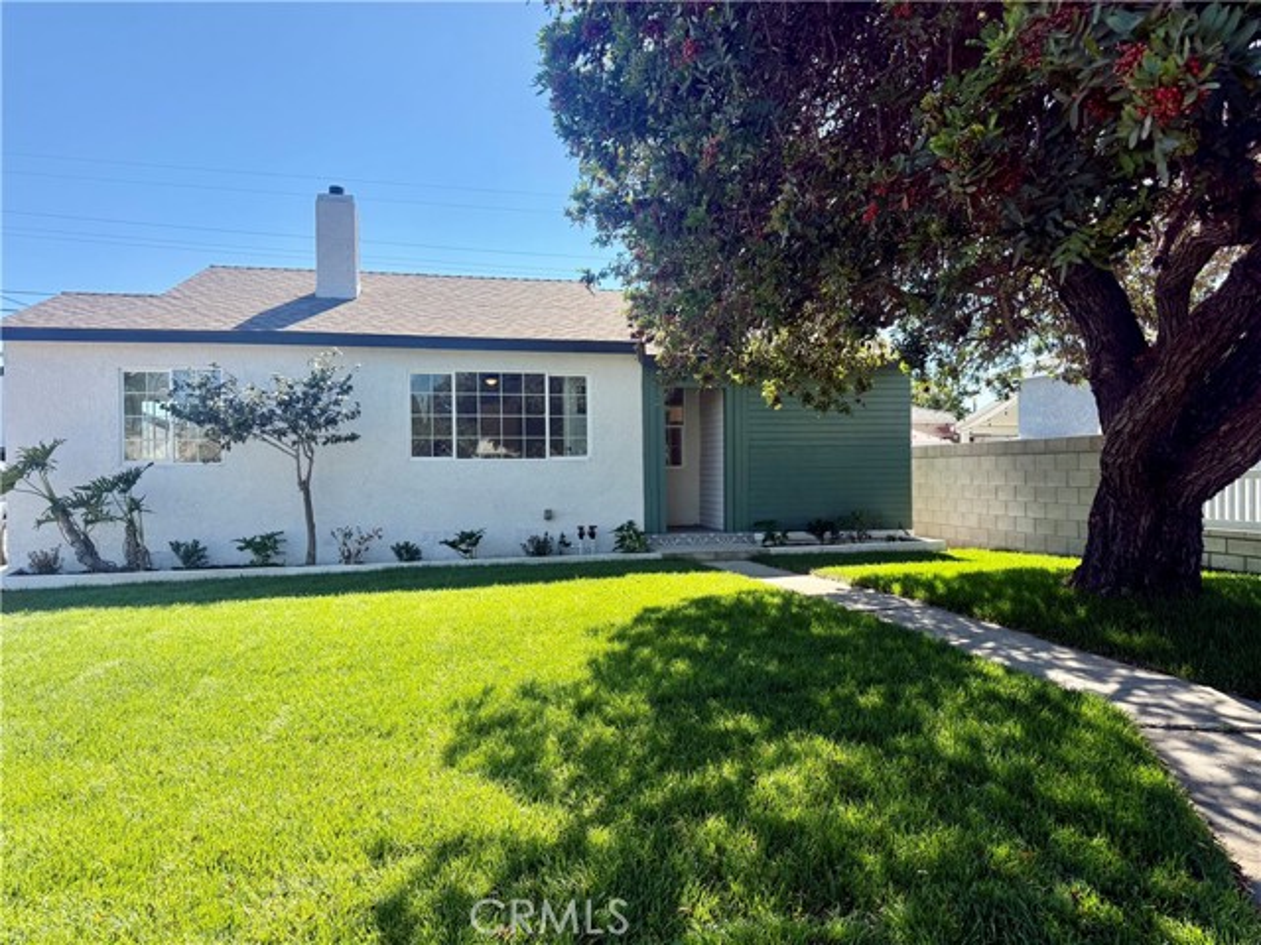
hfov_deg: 71.6
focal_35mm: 24
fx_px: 874
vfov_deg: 56.8
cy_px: 472
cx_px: 630
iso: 100
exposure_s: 1/2445
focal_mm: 6.76
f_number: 1.78
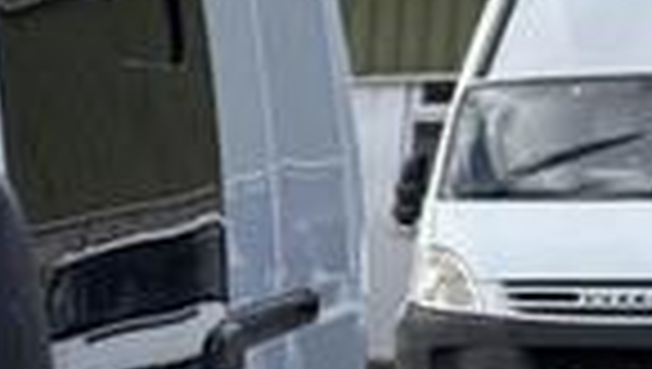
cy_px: 684
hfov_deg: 9.8
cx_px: -1219
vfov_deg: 6.8
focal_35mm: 175
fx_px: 3029
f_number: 1.6
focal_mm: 5.96
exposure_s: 1/2985
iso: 50
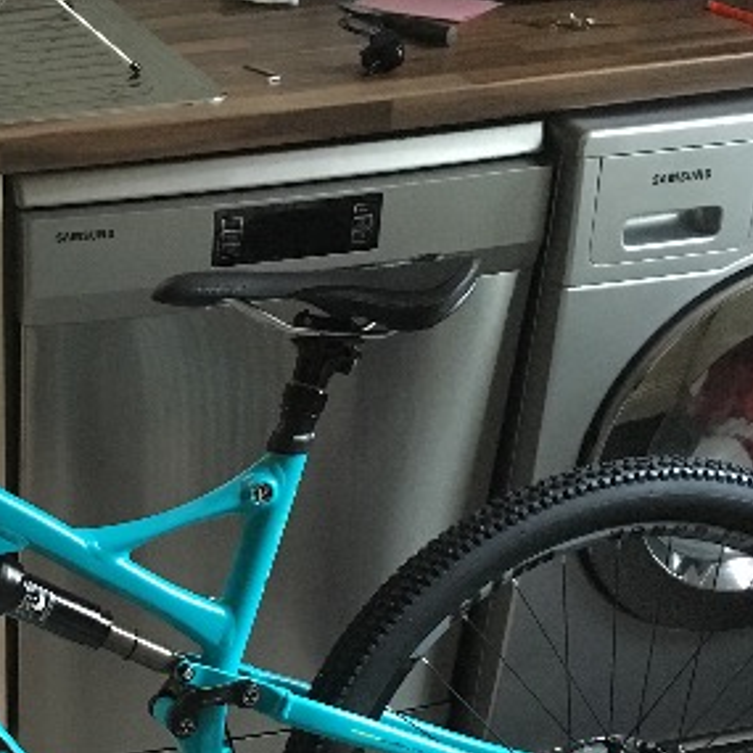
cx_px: -50
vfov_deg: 23.1
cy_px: 727
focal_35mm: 72
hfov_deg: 22.8
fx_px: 1772
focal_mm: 4.15
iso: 250
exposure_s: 1/17
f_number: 2.2
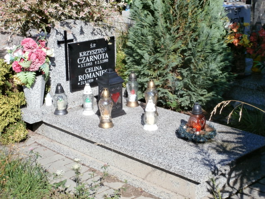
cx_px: 132
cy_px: 100
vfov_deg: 21.6
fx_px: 521
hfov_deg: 28.6
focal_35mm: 68
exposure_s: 1/80
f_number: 12
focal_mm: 12.1
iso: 100
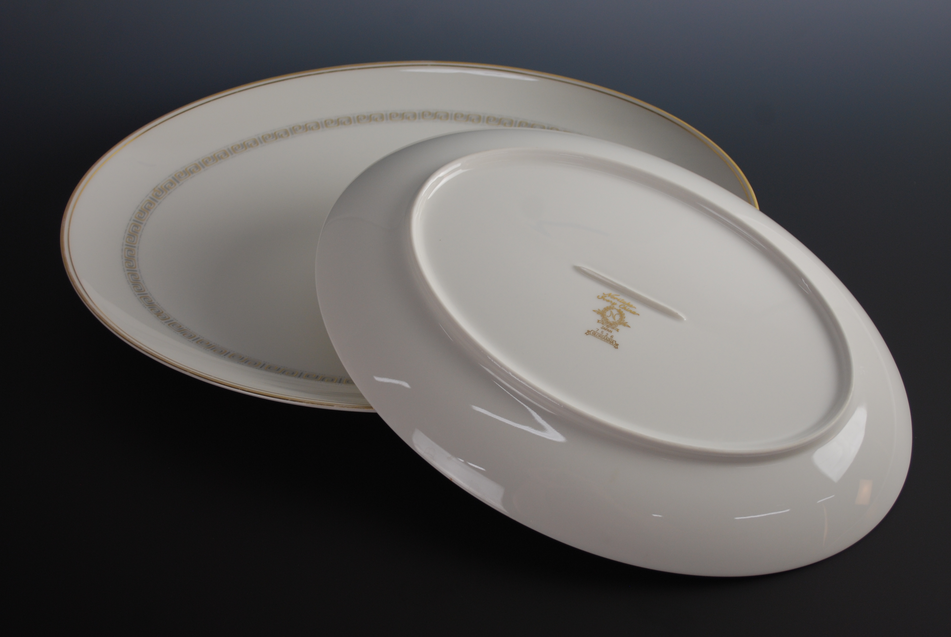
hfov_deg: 41.1
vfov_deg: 28.2
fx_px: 1270
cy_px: 318
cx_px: 476
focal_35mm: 48
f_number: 4.8
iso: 200
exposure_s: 1/100
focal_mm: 32
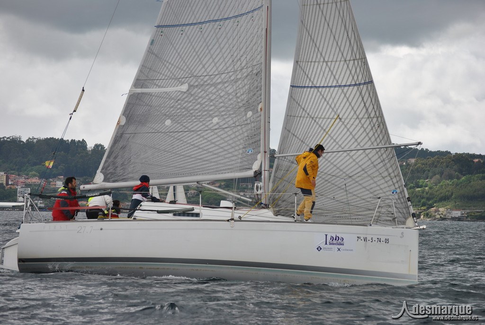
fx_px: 1863
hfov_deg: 14.8
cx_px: 242
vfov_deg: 10.0
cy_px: 162
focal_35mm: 138
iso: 100
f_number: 5.6
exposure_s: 1/500
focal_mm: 92
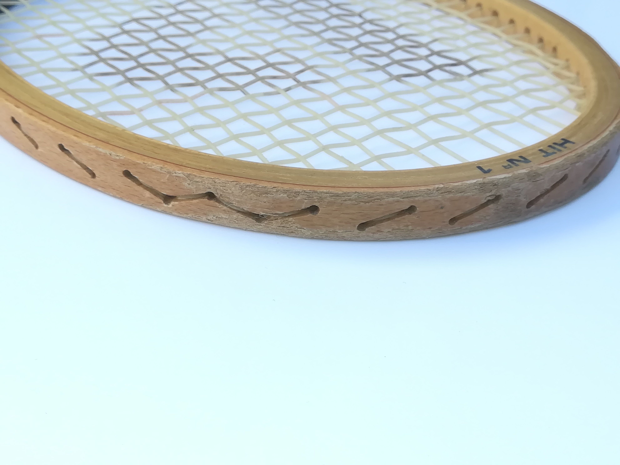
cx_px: 310
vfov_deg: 31.5
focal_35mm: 46
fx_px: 824
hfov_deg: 41.2
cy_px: 232
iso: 50
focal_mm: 3.83
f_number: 2.2
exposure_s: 1/135
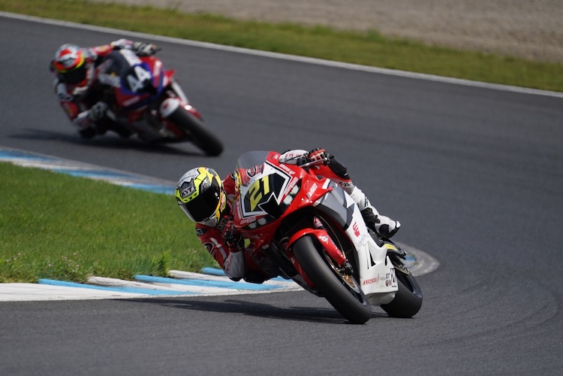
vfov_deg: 2.3
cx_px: 282
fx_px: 9383
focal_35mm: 600
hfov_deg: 3.4
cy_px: 188
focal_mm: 600
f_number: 6.3
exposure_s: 1/640
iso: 100
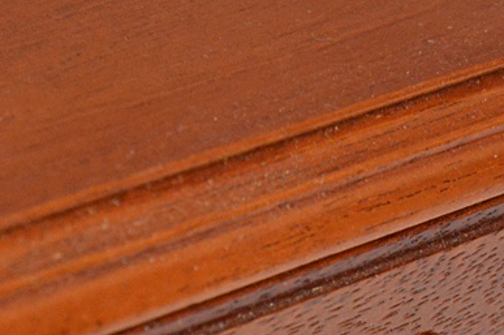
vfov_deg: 6.4
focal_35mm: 213
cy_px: 401
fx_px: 2982
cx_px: 331
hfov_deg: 9.7
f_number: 5.6
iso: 2800
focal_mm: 55
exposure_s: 1/60
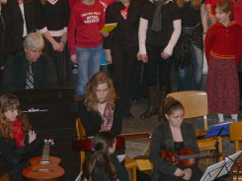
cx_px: 179
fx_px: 1252
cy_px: 58
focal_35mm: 179
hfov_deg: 11.0
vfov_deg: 8.3
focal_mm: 21.1
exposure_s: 1/30
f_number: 4
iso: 100
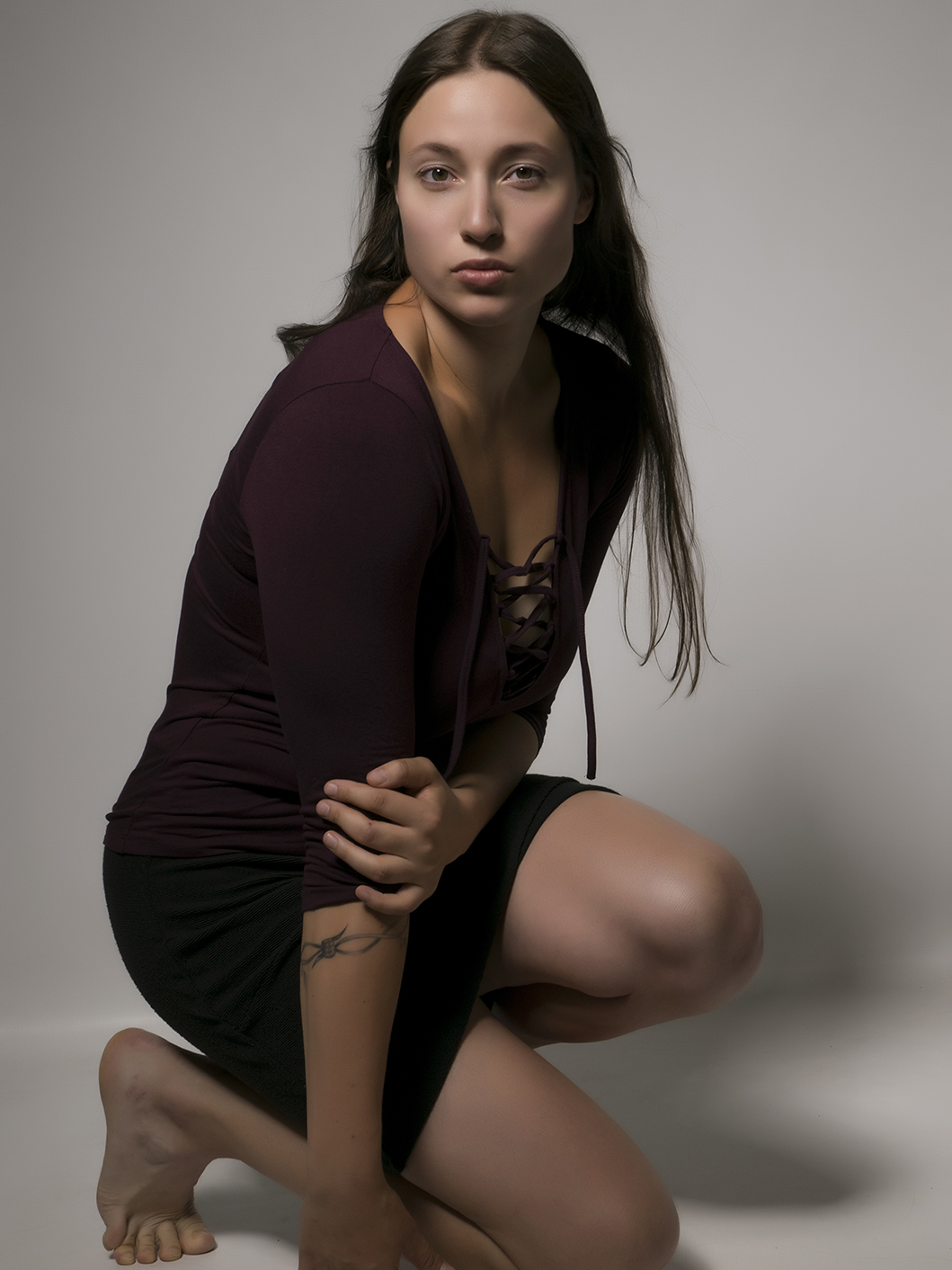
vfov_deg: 23.0
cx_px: 475
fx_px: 3117
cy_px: 702
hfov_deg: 17.4
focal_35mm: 85
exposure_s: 1/100
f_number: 16
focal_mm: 52
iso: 100
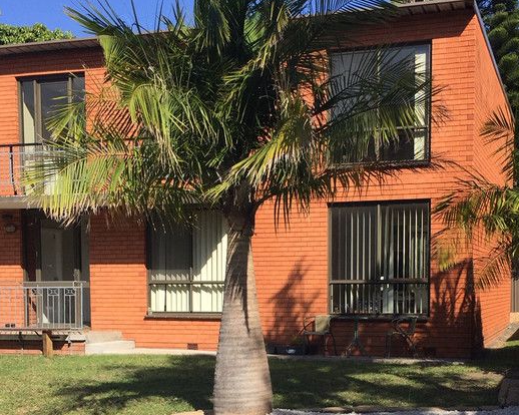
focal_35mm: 56
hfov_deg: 33.6
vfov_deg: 26.5
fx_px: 860
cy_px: 351
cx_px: 288
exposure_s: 1/2198
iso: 32
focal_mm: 4.15
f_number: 2.2
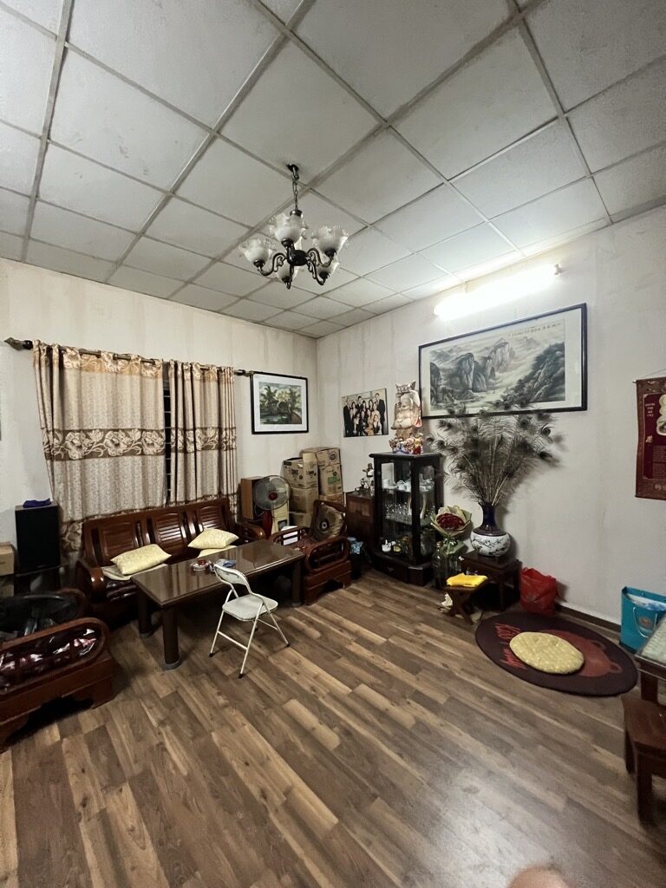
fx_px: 333
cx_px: 333
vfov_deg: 106.2
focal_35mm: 13
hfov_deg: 89.9
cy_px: 444
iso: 640
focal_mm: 1.57
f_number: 1.8
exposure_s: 1/50
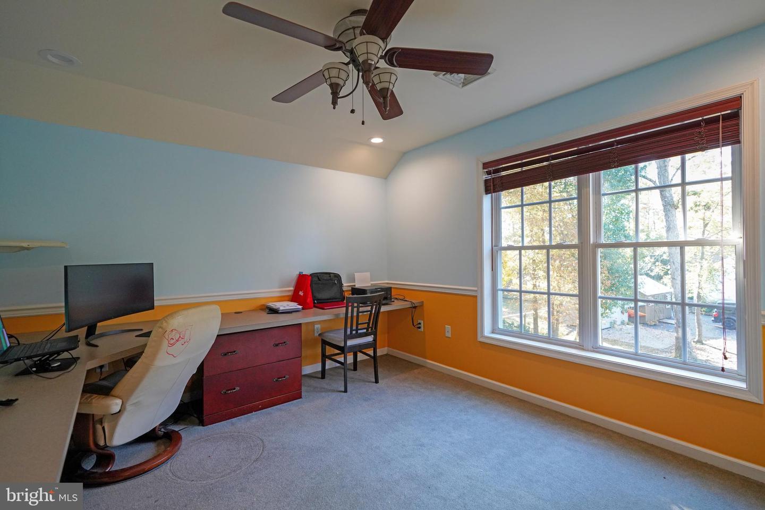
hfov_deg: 96.7
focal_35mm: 16
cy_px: 255
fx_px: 340
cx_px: 382
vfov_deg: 73.7
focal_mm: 16
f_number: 3.5
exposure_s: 1/160
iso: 1600
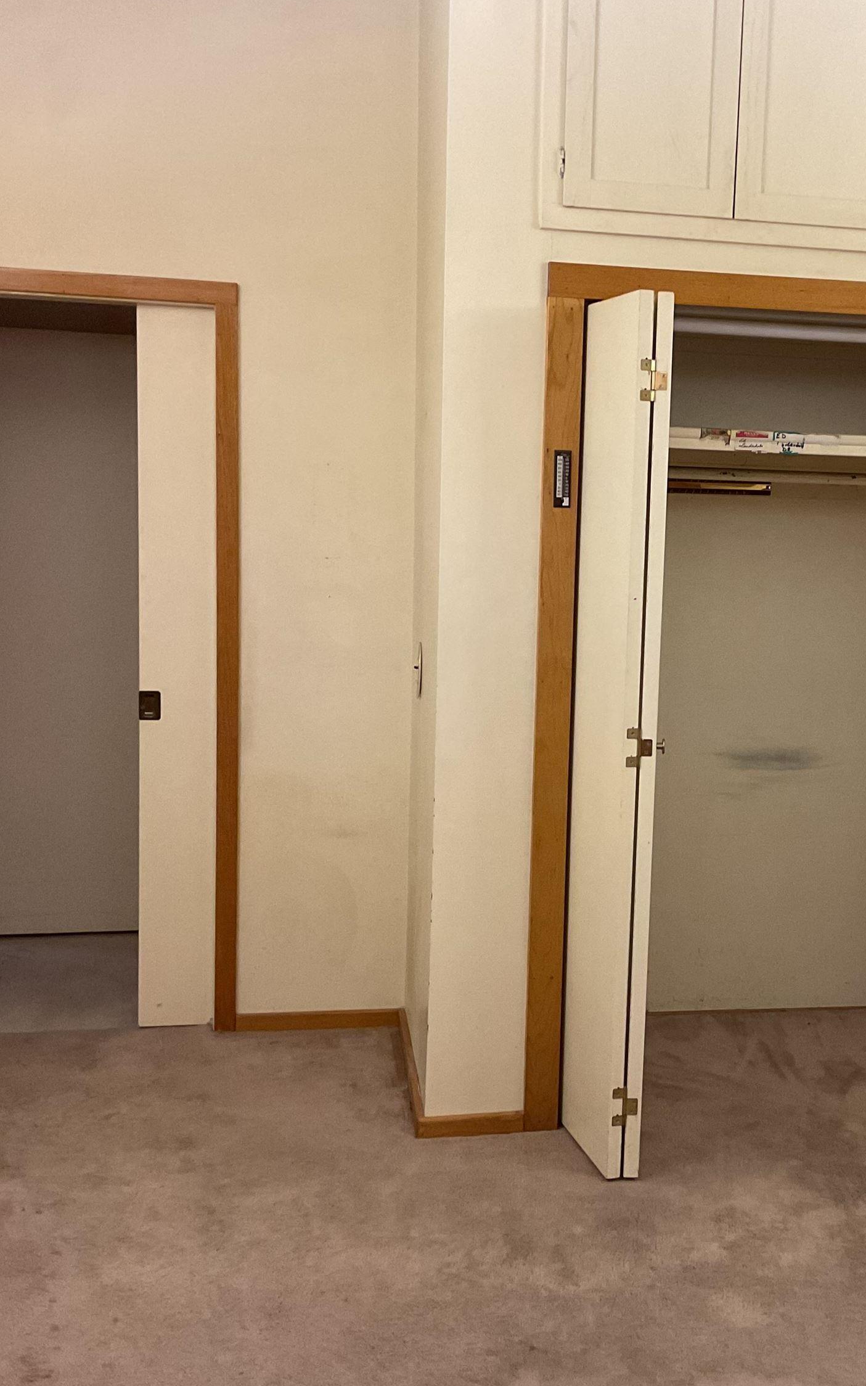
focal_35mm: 42
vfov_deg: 47.2
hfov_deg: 30.1
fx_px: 1586
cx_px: 641
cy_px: 697
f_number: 1.8
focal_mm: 3
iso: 200
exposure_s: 1/33
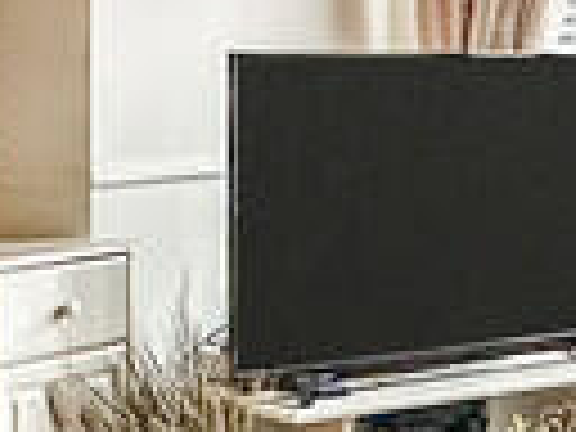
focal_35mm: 112
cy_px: 486
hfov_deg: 17.0
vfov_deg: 13.0
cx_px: 630
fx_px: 1864
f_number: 2.2
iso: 200
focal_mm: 2.22
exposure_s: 1/100
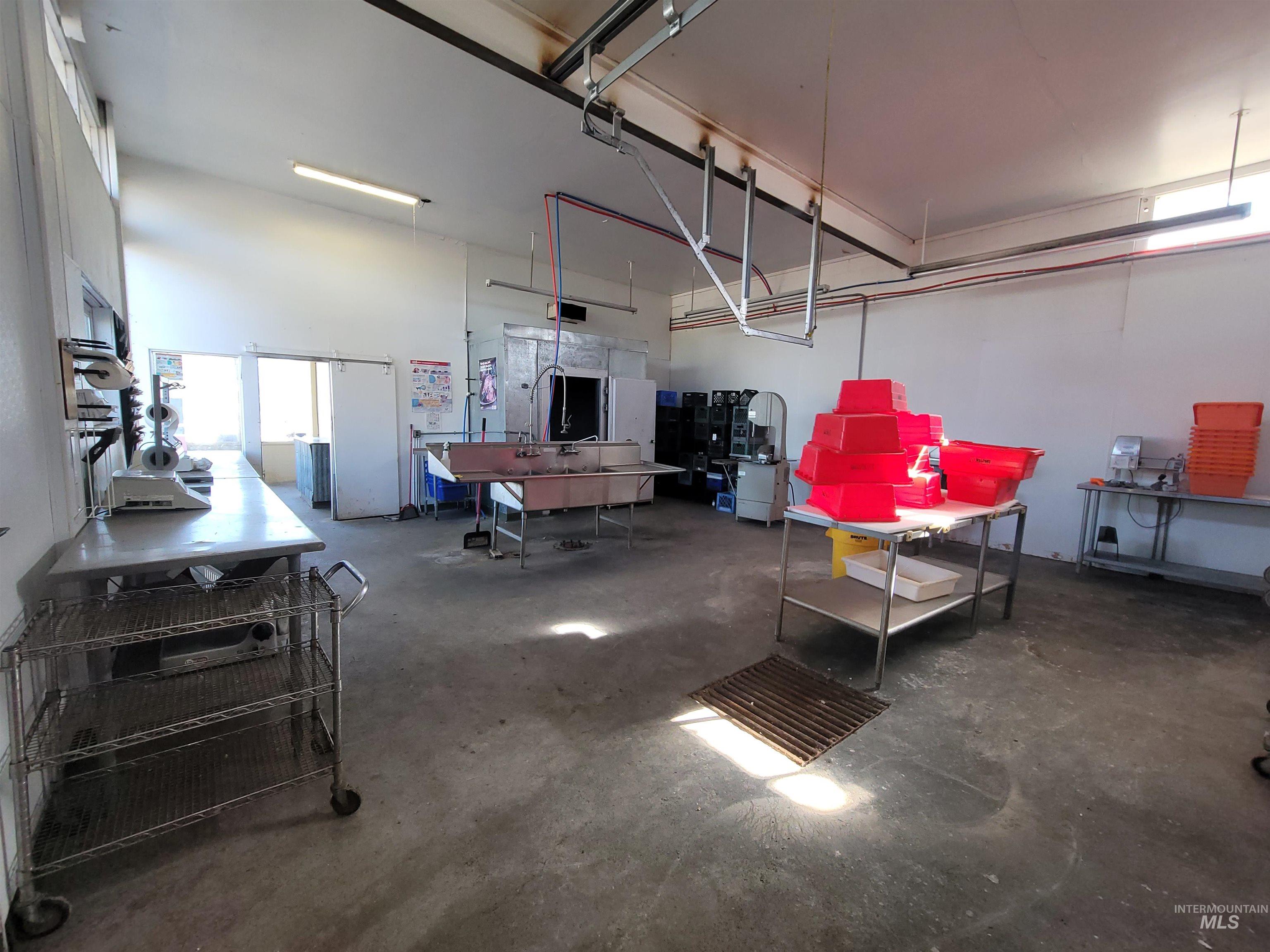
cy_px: 476
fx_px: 477
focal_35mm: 13
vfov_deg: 89.9
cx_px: 635
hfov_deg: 106.2
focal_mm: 2.2
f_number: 2.2
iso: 100
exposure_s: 1/60
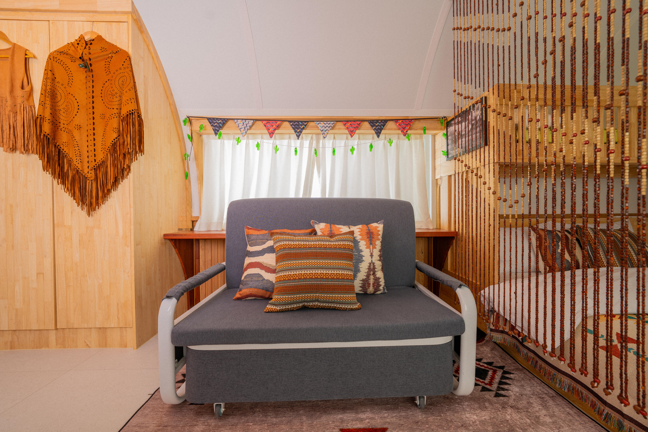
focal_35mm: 14
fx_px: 252
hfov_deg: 104.3
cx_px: 324
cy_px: 216
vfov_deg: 81.2
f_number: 5
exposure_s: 1/10
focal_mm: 14
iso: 100
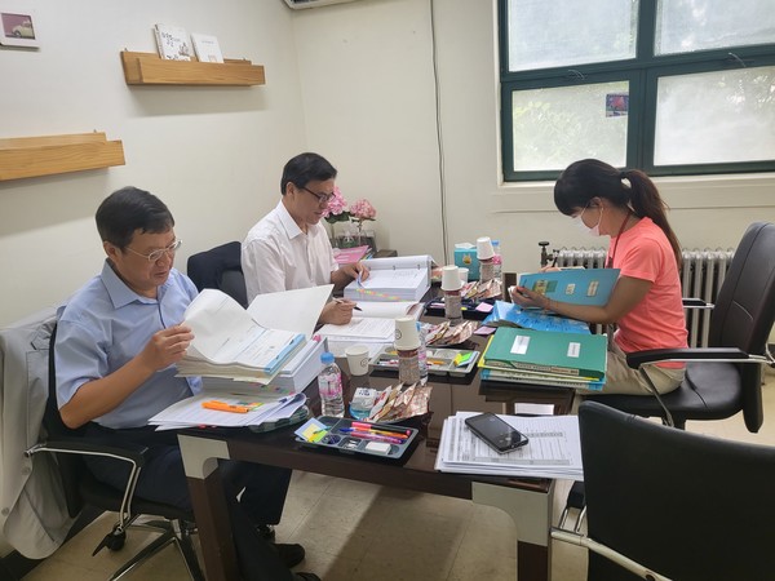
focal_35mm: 26
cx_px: 388
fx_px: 582
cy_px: 290
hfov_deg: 67.3
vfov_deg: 53.1
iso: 100
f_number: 1.8
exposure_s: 1/120
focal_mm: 4.25
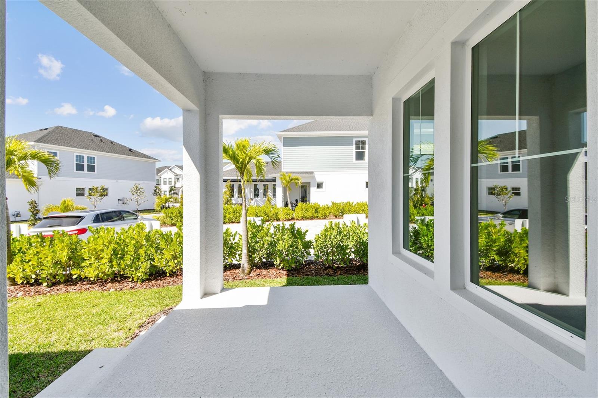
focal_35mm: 15
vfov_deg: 77.3
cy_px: 199
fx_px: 249
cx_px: 299
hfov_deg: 100.4
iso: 100
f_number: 7.1
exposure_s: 1/250
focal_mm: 10
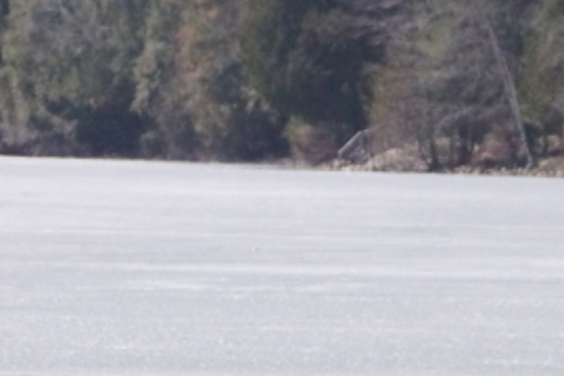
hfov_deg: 3.1
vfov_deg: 2.1
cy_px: 589
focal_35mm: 666
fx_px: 10433
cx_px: 324
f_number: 10
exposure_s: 1/1000
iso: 2500
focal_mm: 120
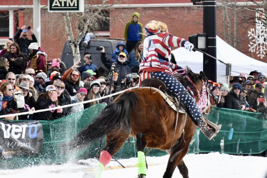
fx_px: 1246
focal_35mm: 168
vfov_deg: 8.2
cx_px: 134
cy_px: 89
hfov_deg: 12.2
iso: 3200
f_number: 20
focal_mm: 112
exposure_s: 1/1600
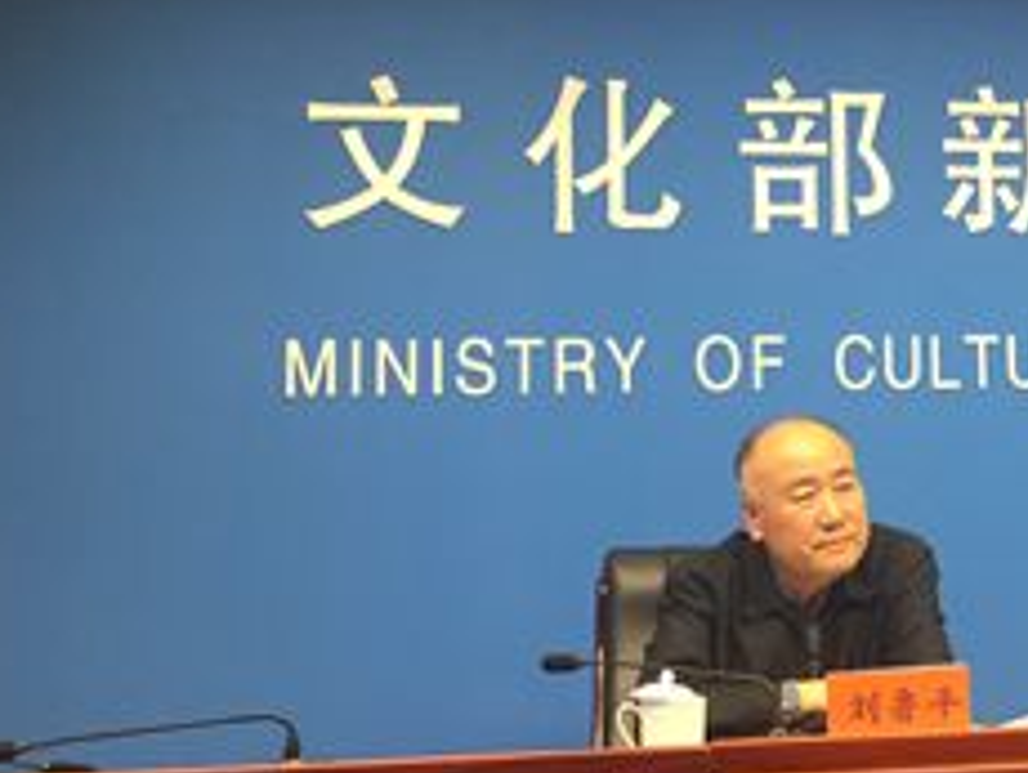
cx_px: 1059
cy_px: 360
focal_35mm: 63
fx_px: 1873
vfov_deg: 23.3
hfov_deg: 28.5
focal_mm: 4.15
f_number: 2.2
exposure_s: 1/33
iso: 50
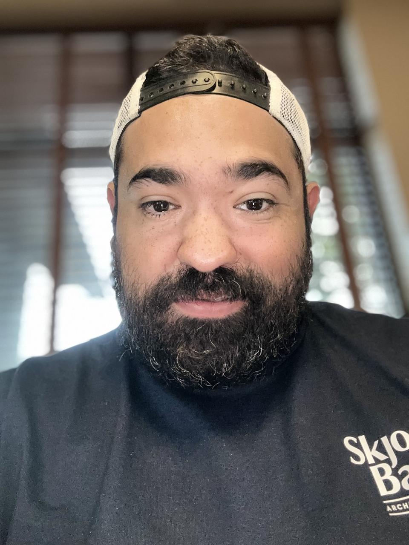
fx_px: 473
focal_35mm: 30
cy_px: 272
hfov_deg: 46.8
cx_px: 204
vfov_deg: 60.0
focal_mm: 2.69
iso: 250
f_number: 1.9
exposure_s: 1/30
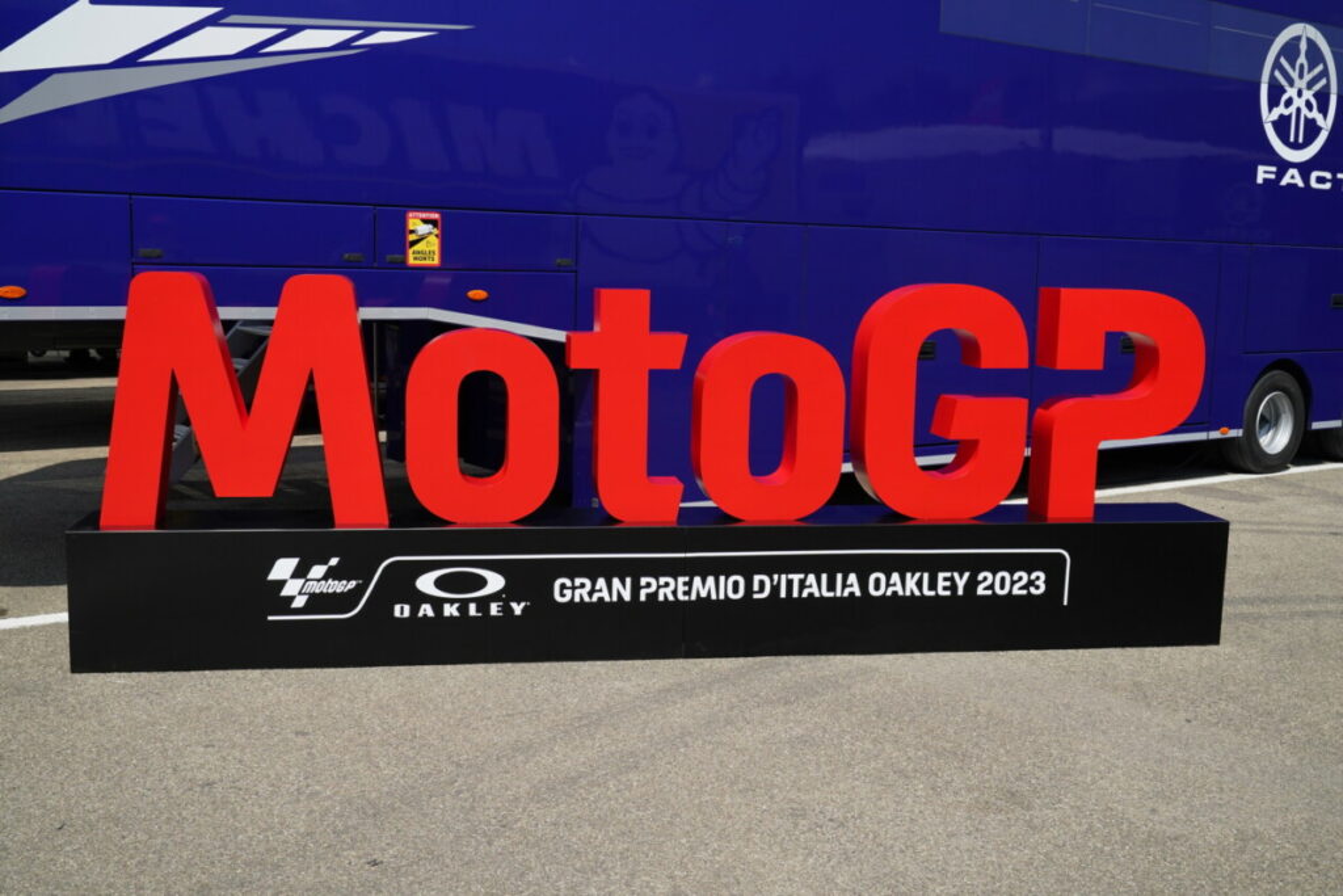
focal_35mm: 37
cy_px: 448
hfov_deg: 51.9
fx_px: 1380
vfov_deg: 36.0
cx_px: 672
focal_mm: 37
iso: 640
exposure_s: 1/640
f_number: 9
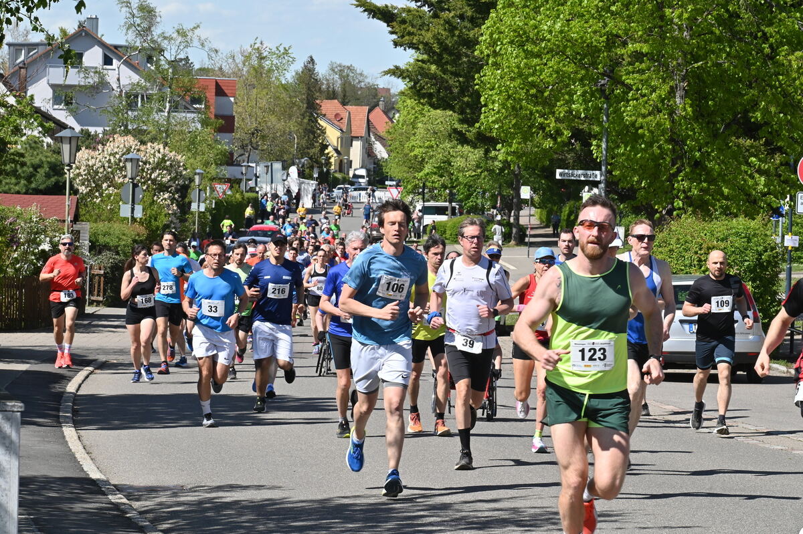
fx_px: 3121
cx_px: 402
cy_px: 267
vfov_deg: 9.8
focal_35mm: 140
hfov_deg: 14.7
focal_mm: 140
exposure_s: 1/320
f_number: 22
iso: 640
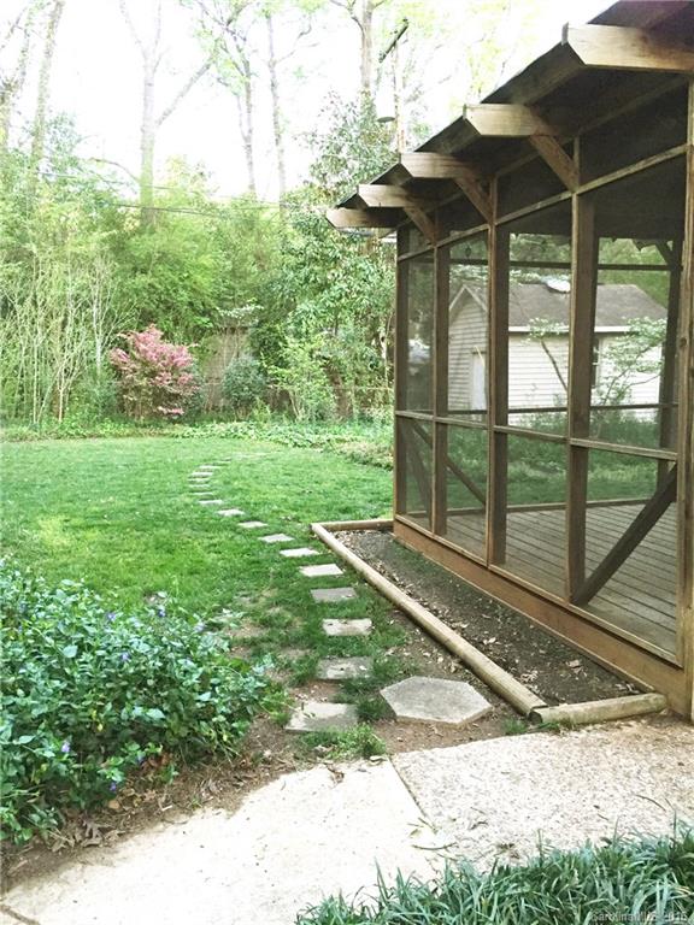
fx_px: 775
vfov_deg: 61.7
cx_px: 347
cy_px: 462
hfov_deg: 48.2
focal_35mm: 29
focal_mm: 4.15
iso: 160
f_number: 2.2
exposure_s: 1/30
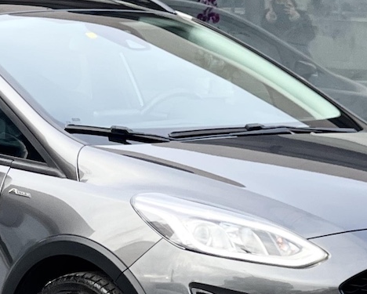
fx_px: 2261
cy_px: 228
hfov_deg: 9.3
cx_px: 65
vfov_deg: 7.4
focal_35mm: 208
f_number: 2.2
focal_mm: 7.5
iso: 32
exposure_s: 1/121
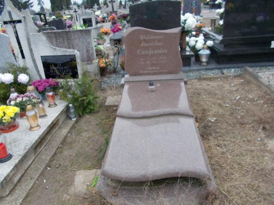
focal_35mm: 26
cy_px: 102
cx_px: 137
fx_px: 206
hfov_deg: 67.3
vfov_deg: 53.1
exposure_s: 1/50
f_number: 3.2
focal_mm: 4.6
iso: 80
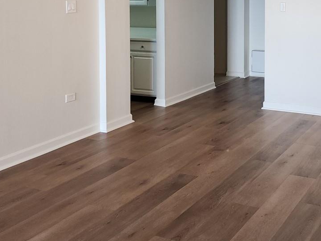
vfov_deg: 27.7
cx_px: 242
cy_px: 35
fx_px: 473
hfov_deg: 36.6
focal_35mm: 51
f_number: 1.8
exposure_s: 1/60
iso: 80
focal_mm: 6.4
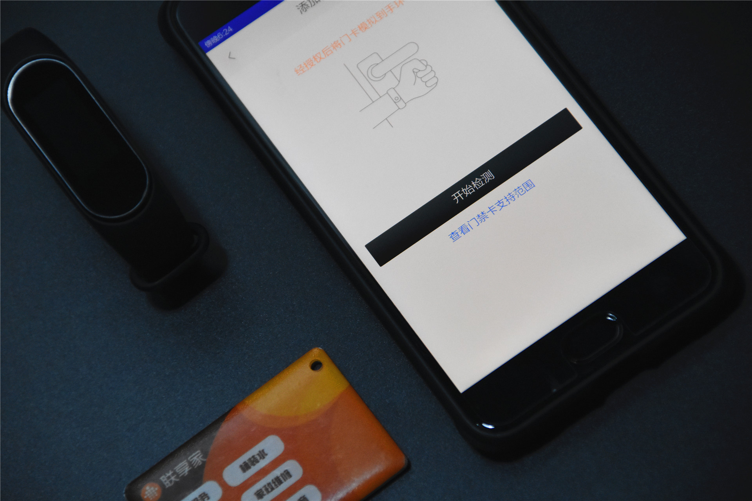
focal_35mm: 218
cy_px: 250
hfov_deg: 9.5
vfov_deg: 6.3
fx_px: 4543
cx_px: 376
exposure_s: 1/160
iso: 4000
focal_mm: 145
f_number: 7.1
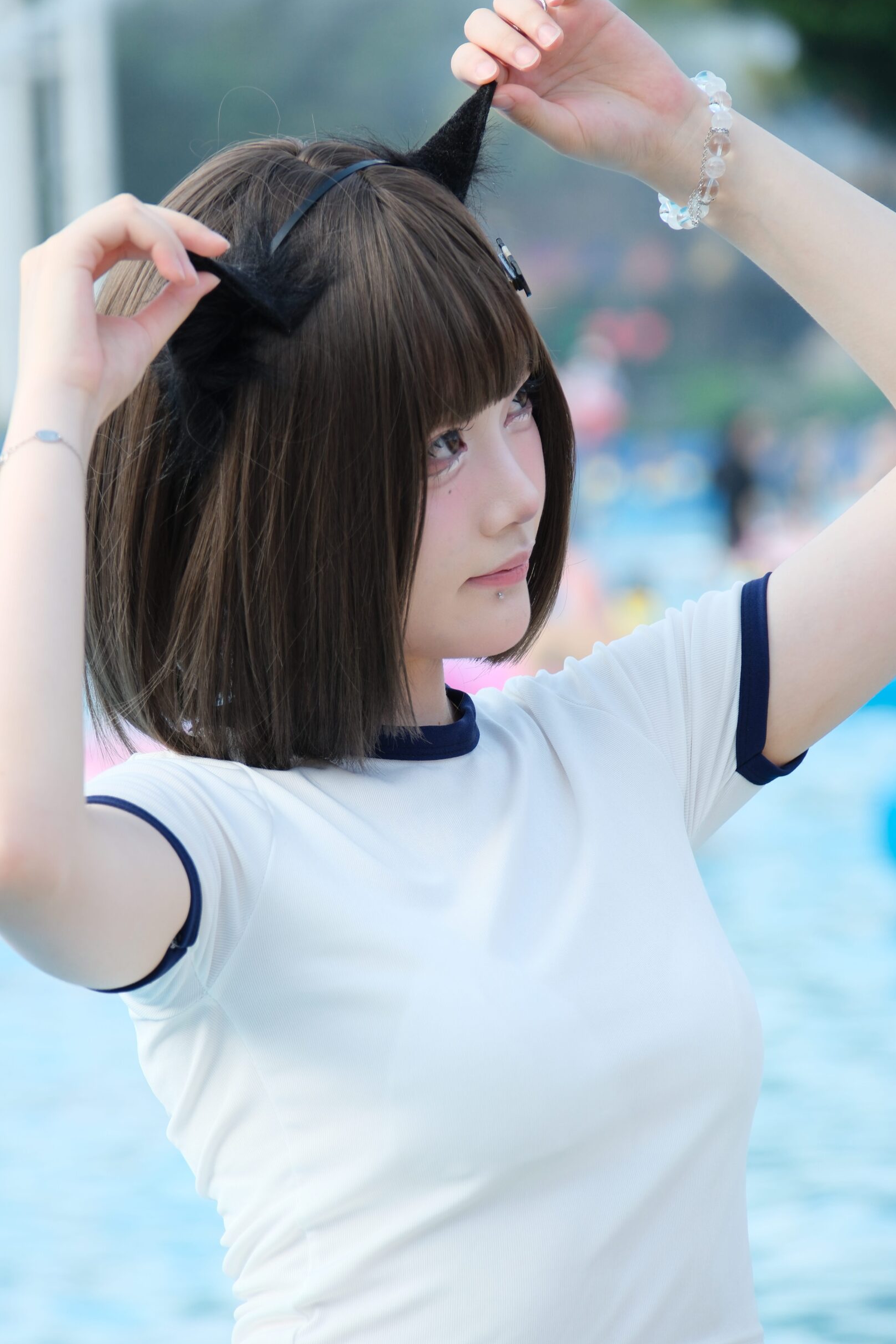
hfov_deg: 7.6
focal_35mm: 181
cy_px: 691
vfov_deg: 11.4
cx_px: 429
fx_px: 6756
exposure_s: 1/400
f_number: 5
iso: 400
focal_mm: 114.3
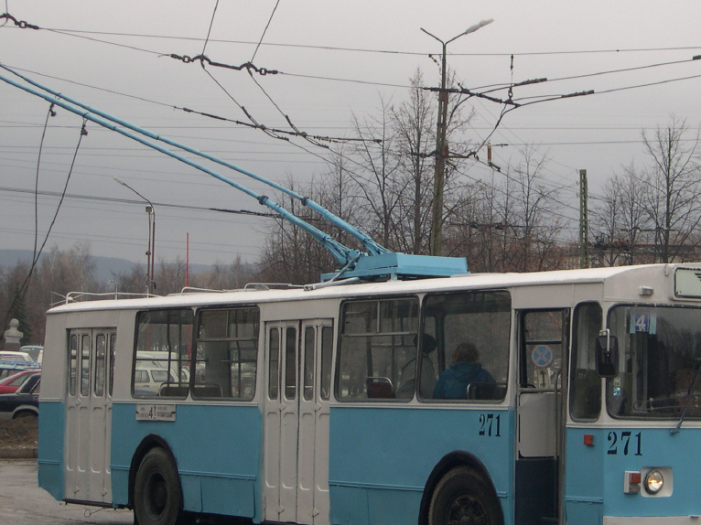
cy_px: 236
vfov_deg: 14.1
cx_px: 429
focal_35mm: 105
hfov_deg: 18.7
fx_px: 2126
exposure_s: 1/244
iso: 100
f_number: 3.7
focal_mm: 14.2
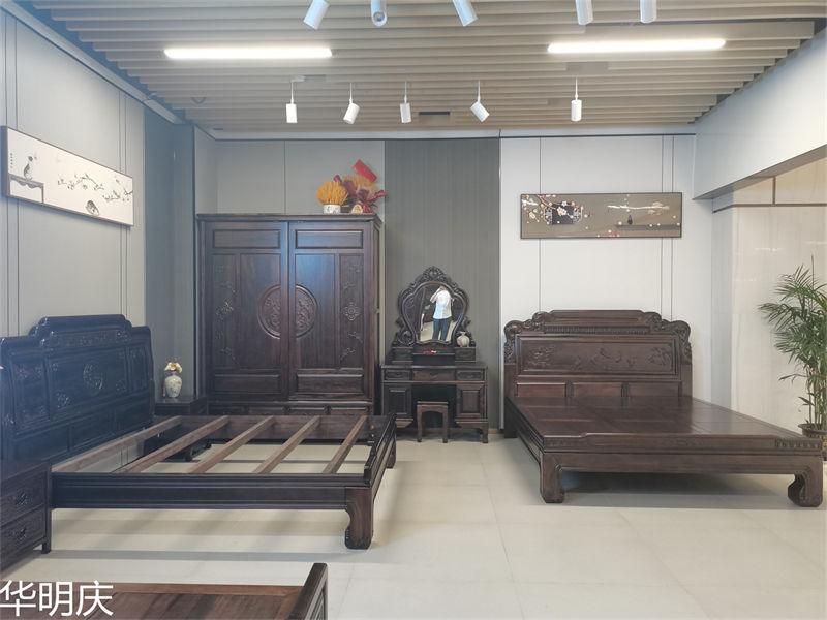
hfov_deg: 67.3
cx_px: 414
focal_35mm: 26
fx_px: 621
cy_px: 310
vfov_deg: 53.1
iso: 400
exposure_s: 1/33.3
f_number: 1.8
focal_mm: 5.58
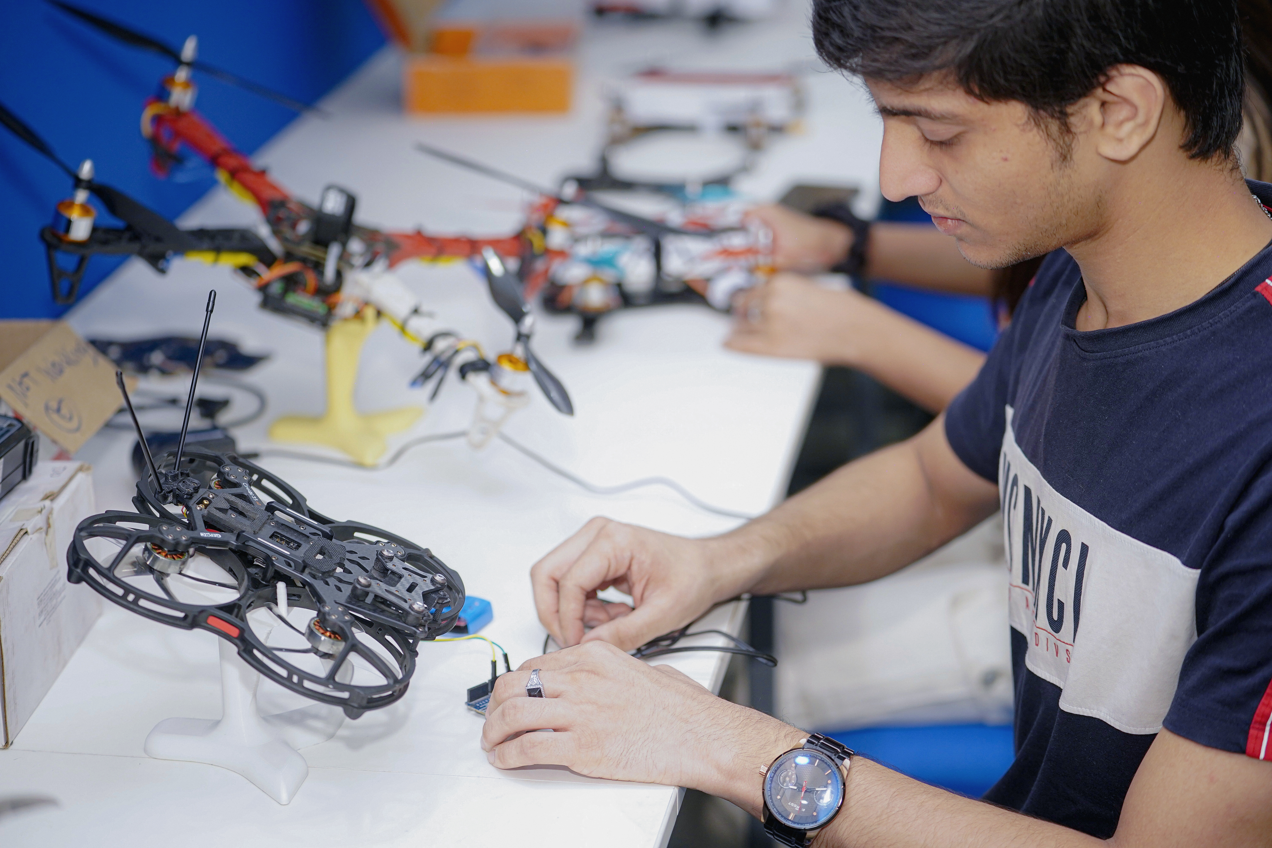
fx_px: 2579
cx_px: 636
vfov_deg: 18.7
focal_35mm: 73
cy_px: 424
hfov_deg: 27.7
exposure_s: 1/125
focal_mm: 73
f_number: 2.8
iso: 800
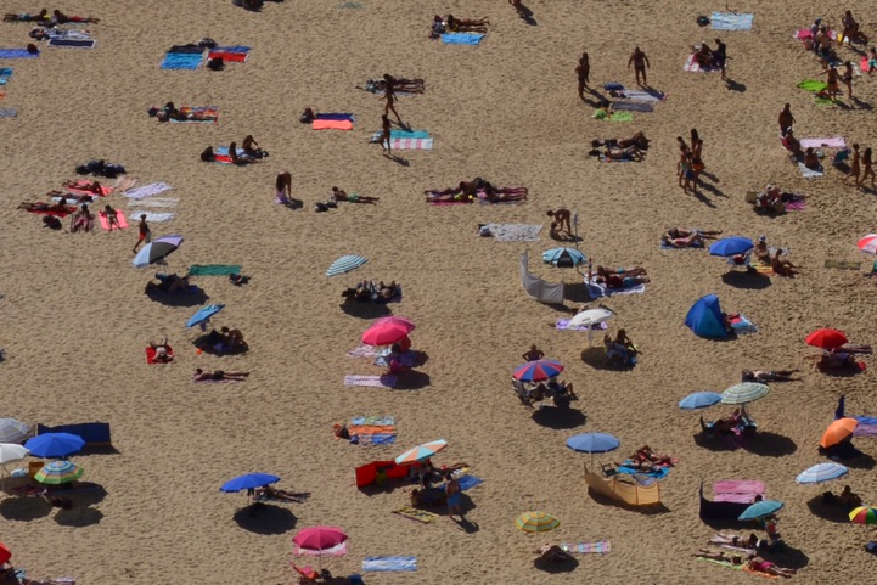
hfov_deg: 6.8
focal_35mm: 297
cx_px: 1339
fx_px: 7236
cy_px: 50
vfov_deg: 4.6
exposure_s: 1/200
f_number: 22
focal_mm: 62
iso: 100
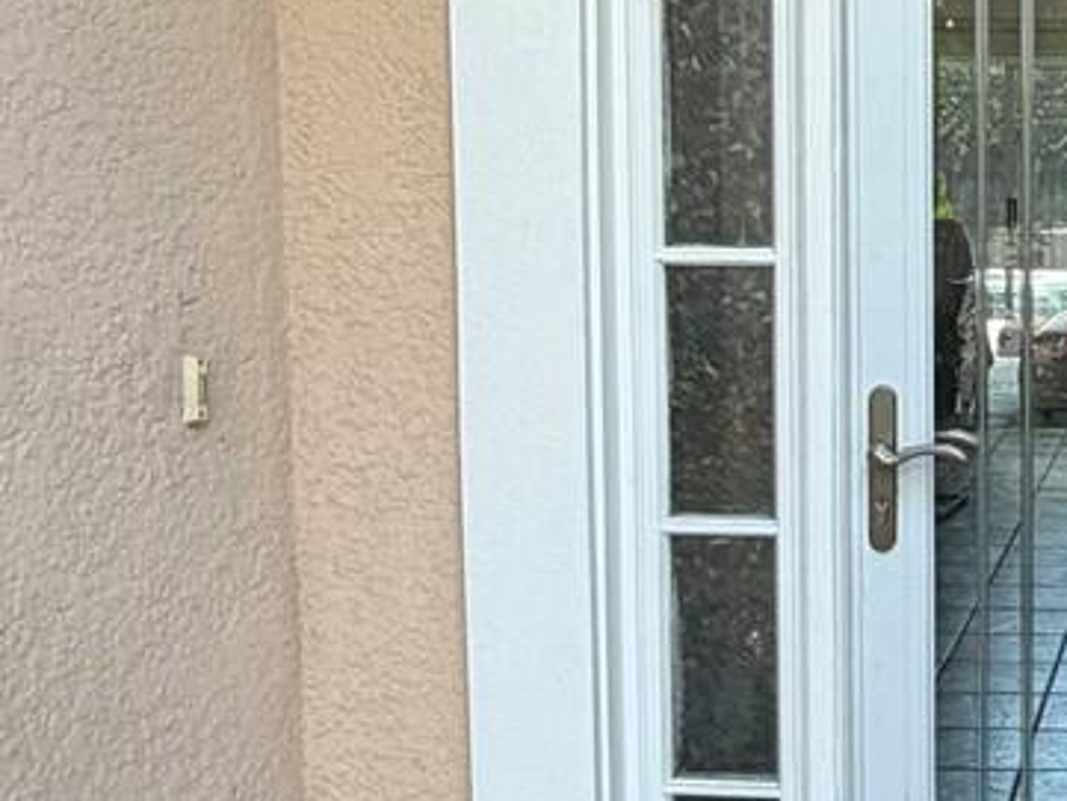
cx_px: 1159
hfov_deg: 28.5
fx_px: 1912
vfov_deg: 23.7
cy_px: 384
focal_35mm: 62
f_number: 2.2
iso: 64
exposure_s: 1/121
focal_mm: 2.22
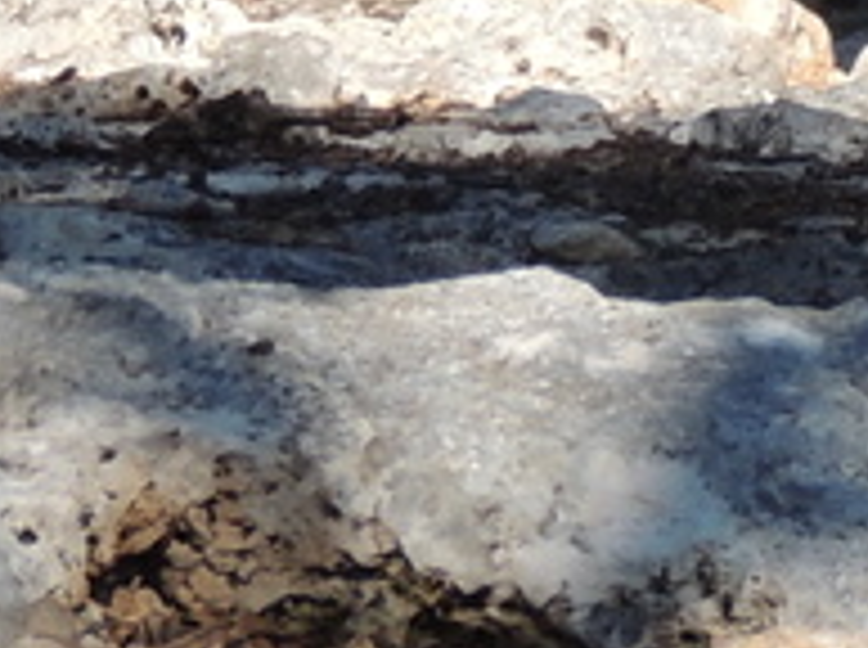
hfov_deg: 1.2
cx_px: 1345
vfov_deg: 0.9
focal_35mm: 1661
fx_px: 41572
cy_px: -518
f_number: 4.7
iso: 100
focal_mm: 44.5
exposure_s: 1/400
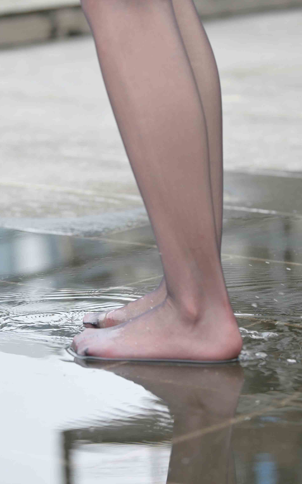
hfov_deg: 7.8
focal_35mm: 169
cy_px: 243
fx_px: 2226
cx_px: 193
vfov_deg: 12.4
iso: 200
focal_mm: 110
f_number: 4
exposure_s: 1/320
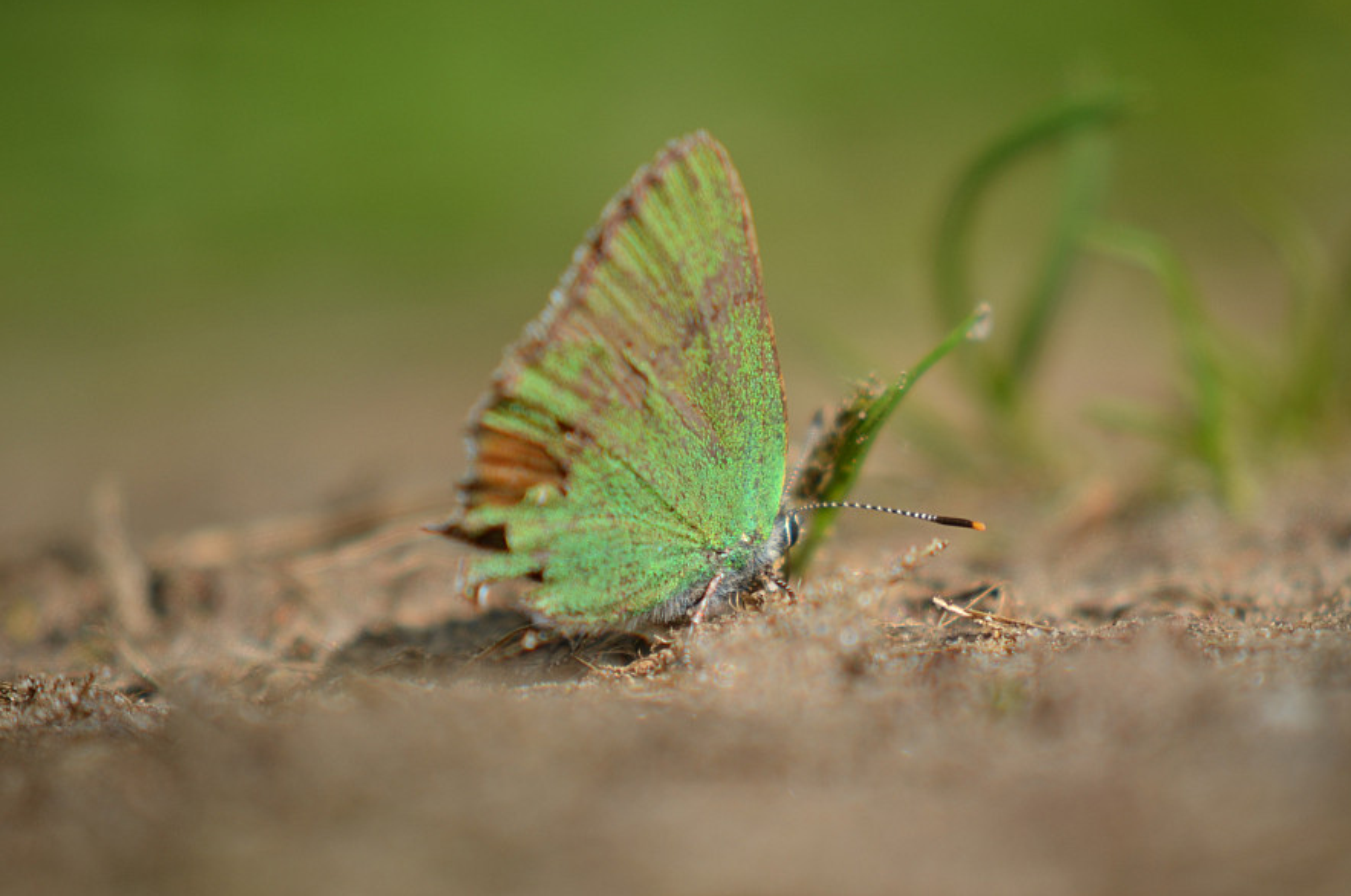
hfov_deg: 6.3
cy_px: 511
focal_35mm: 330
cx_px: 685
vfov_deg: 4.1
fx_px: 12362
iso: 100
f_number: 5.6
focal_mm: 190
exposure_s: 1/200
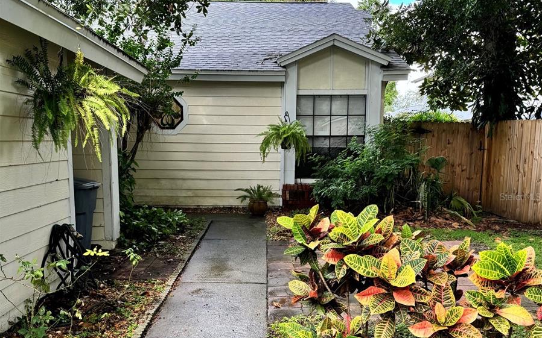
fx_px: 502
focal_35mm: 34
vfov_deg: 37.2
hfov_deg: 56.7
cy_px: 196
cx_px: 271
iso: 80
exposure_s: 1/266
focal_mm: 6.76
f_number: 1.78
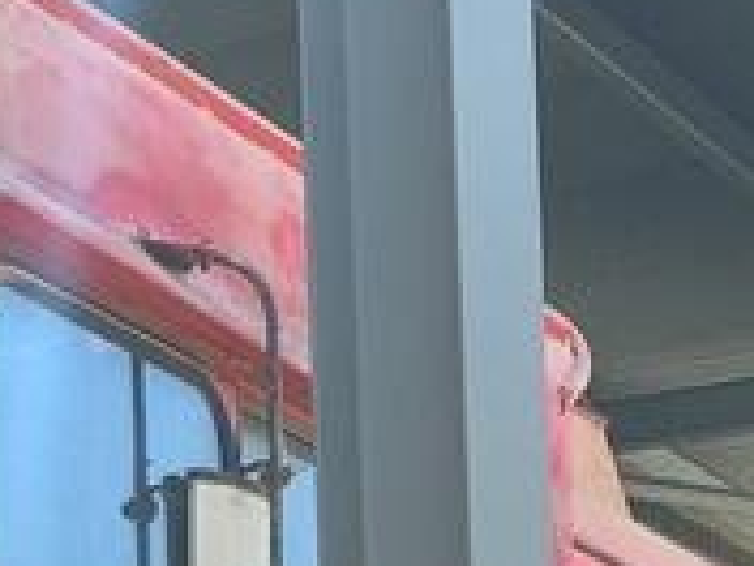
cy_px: 1226
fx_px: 2875
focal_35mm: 132
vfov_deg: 10.2
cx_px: 111
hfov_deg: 14.8
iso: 32
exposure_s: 1/145
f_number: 2.2
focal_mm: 4.15
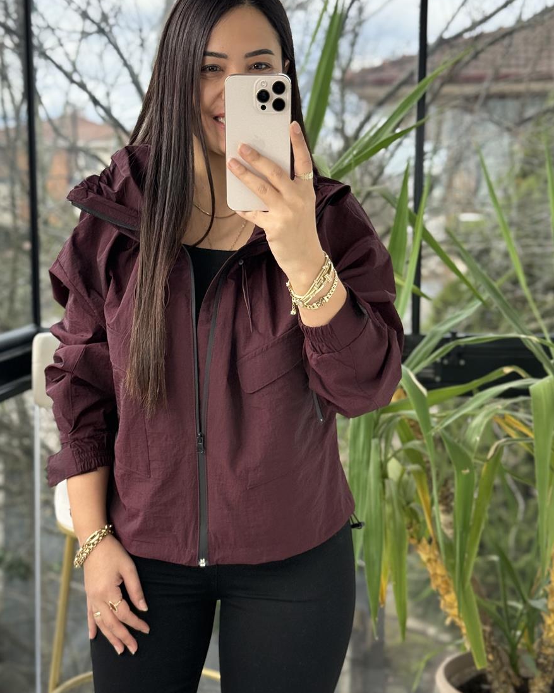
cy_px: 345
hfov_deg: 26.7
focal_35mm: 57
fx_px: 1168
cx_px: 254
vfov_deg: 33.0
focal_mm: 6.76
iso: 80
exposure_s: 1/432
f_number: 1.78
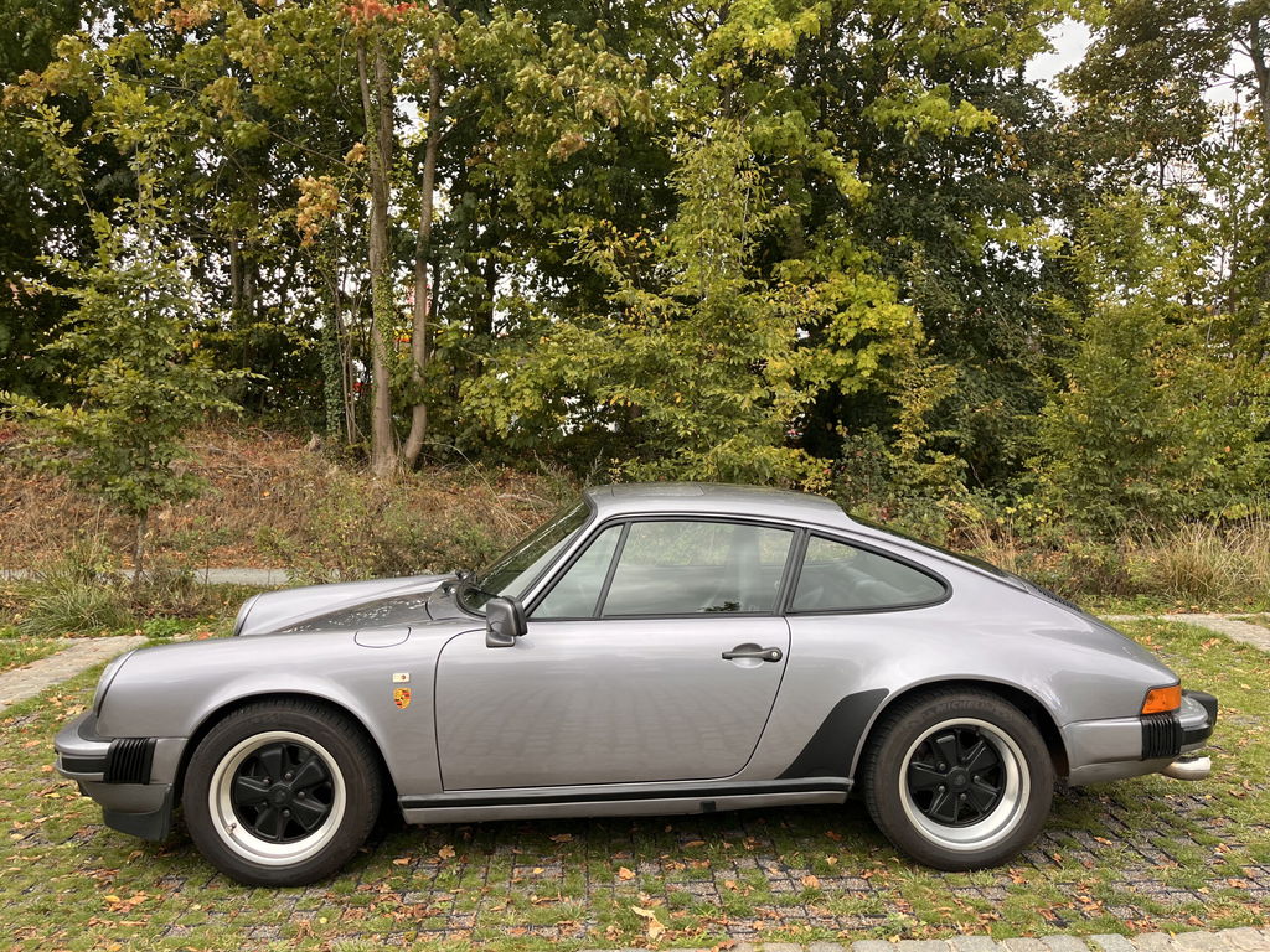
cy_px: 476
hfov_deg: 67.3
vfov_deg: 53.1
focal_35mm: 26
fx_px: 954
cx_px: 635
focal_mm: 5.1
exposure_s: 1/189
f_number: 1.6
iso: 40
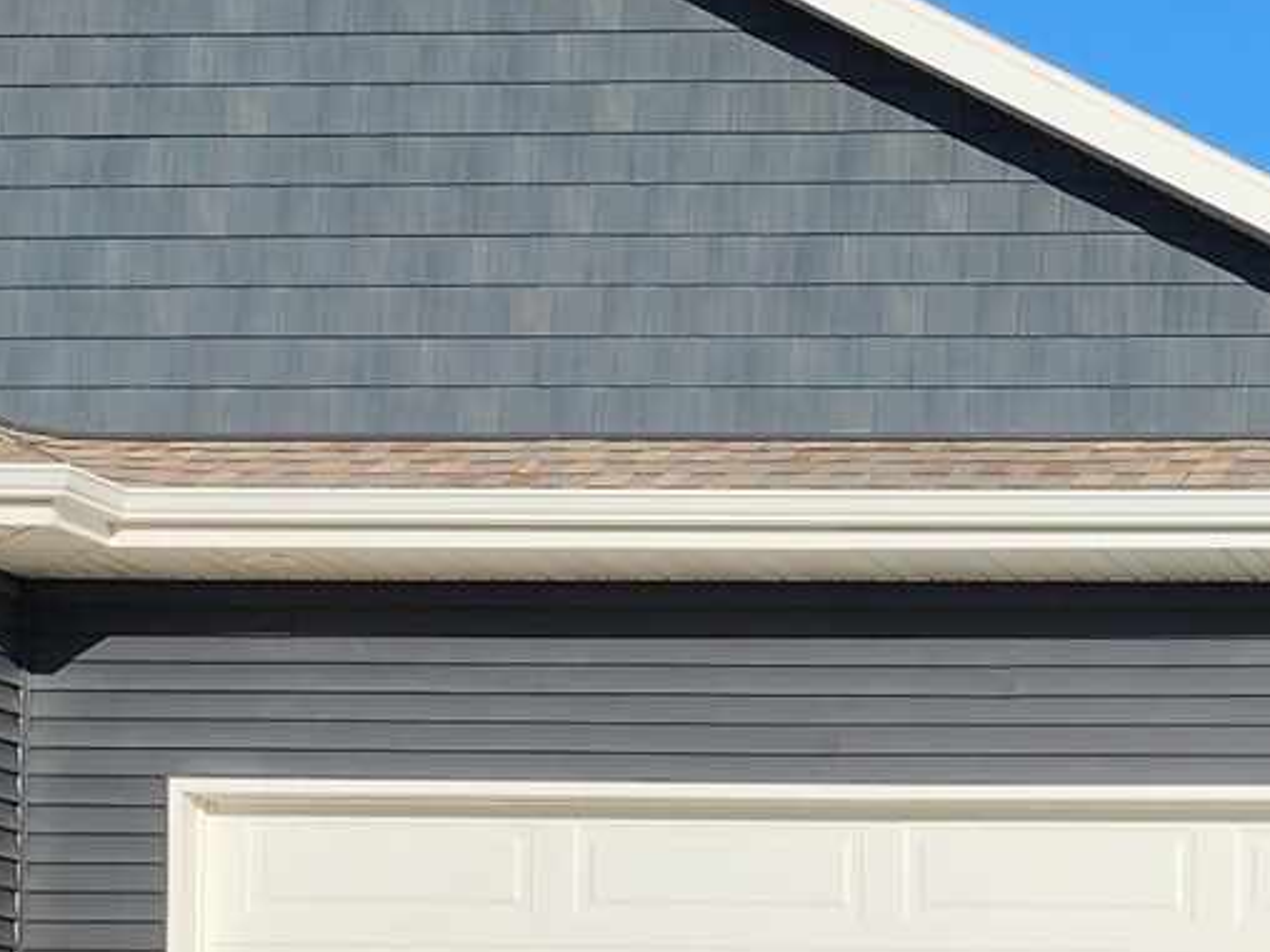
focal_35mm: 58
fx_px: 2128
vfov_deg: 25.2
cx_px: 1550
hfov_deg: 28.6
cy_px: 532
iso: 12
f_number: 1.8
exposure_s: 1/1429
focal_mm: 6.4
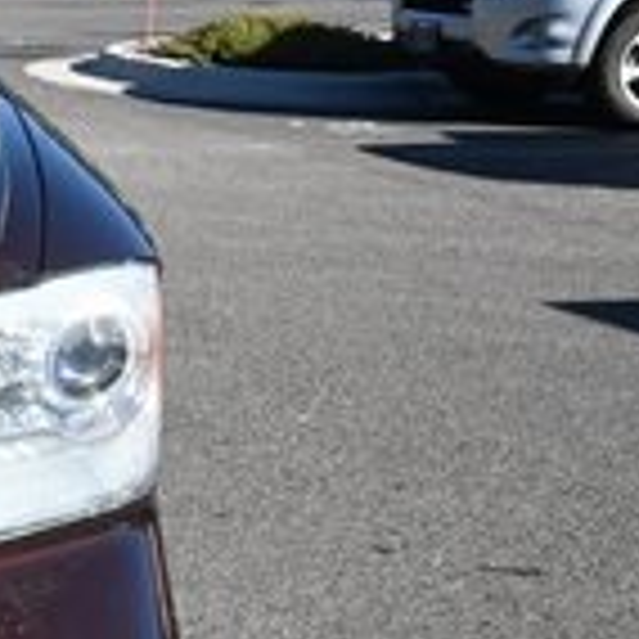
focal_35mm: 119
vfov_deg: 14.6
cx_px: -770
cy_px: 387
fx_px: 2485
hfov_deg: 12.3
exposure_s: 1/30
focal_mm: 31
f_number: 22
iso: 160
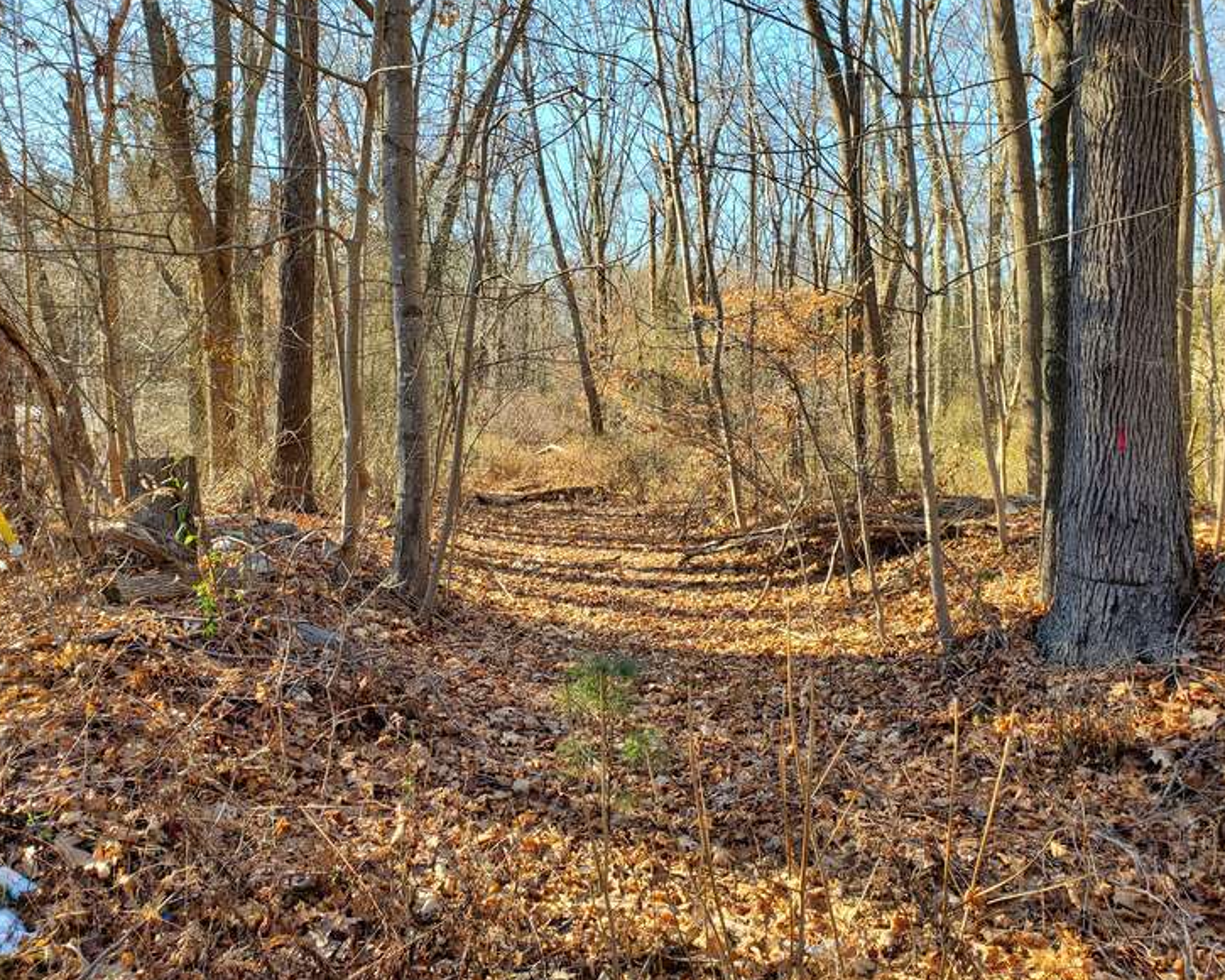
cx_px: 649
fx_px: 1015
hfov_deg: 62.2
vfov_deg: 51.5
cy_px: 480
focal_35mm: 28
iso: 50
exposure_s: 1/252
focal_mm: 4.3
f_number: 2.4
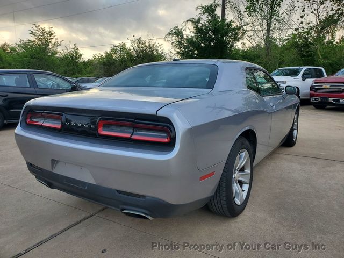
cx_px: 172
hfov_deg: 67.3
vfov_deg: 53.1
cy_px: 129
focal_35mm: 26
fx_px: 258
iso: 50
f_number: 2.4
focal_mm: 4.3
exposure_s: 1/398
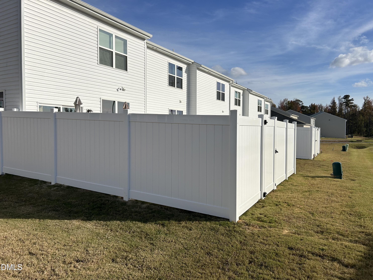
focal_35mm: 26
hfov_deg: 67.3
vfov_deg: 53.1
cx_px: 186
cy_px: 140
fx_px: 280
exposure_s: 1/9434
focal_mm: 5.7
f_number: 1.5
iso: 50
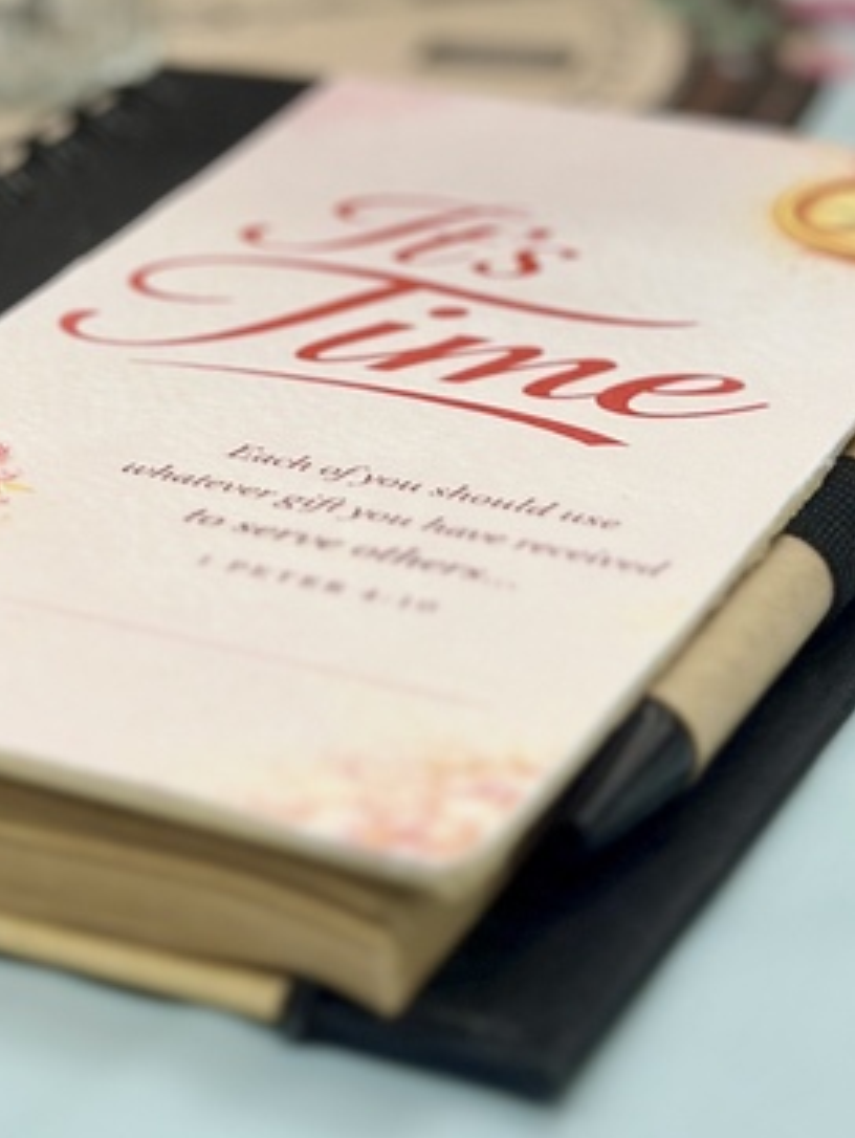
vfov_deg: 18.0
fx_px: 3487
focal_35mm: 106
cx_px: 151
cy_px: -44
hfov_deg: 13.9
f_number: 1.78
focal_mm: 6.86
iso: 80
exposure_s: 1/120
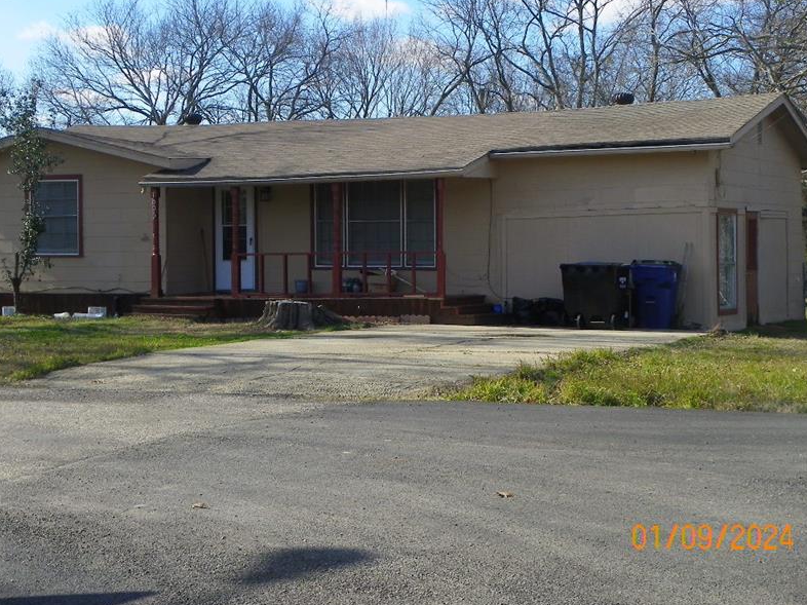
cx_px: 391
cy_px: 249
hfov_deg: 26.7
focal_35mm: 73
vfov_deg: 20.1
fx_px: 1701
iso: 64
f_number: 4.5
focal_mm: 9.9
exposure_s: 1/250
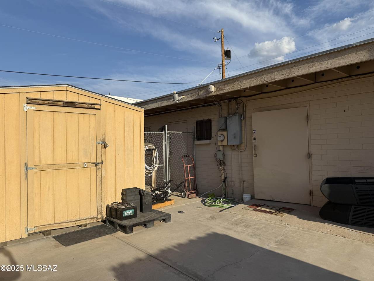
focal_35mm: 24
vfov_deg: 56.8
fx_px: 259
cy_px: 140
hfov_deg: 71.6
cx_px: 187
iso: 80
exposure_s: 1/6711
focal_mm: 6.76
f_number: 1.78
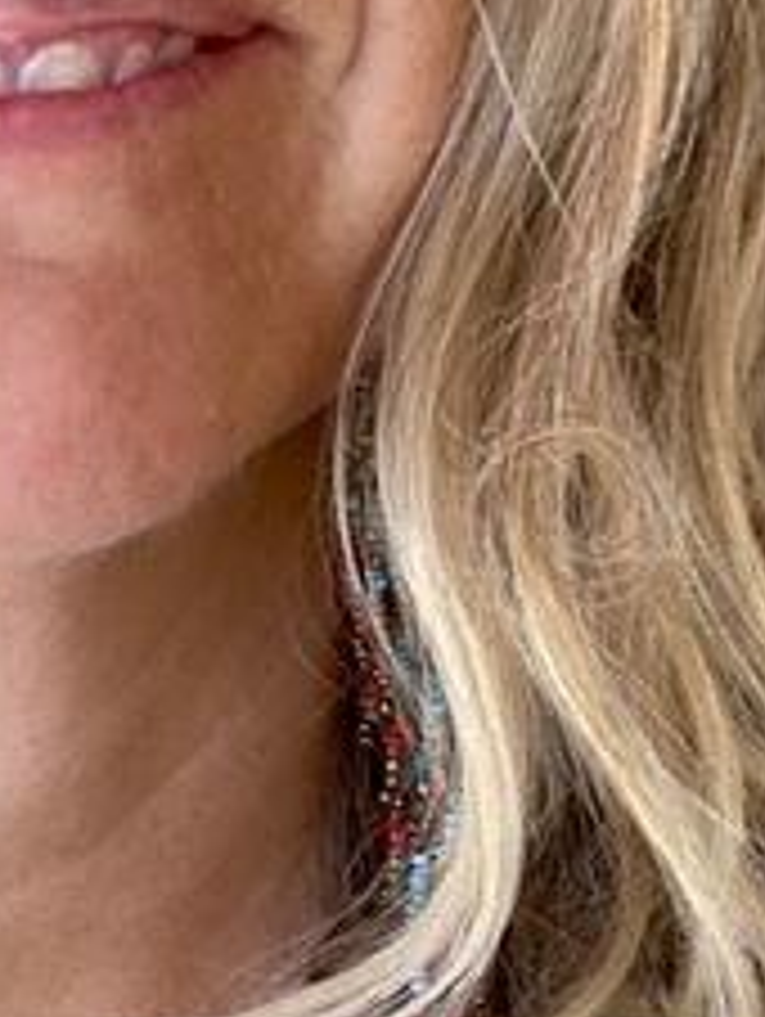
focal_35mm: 85
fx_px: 2500
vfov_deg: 23.0
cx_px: -124
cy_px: 410
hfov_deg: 16.7
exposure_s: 1/50
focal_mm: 2.87
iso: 50
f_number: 2.2
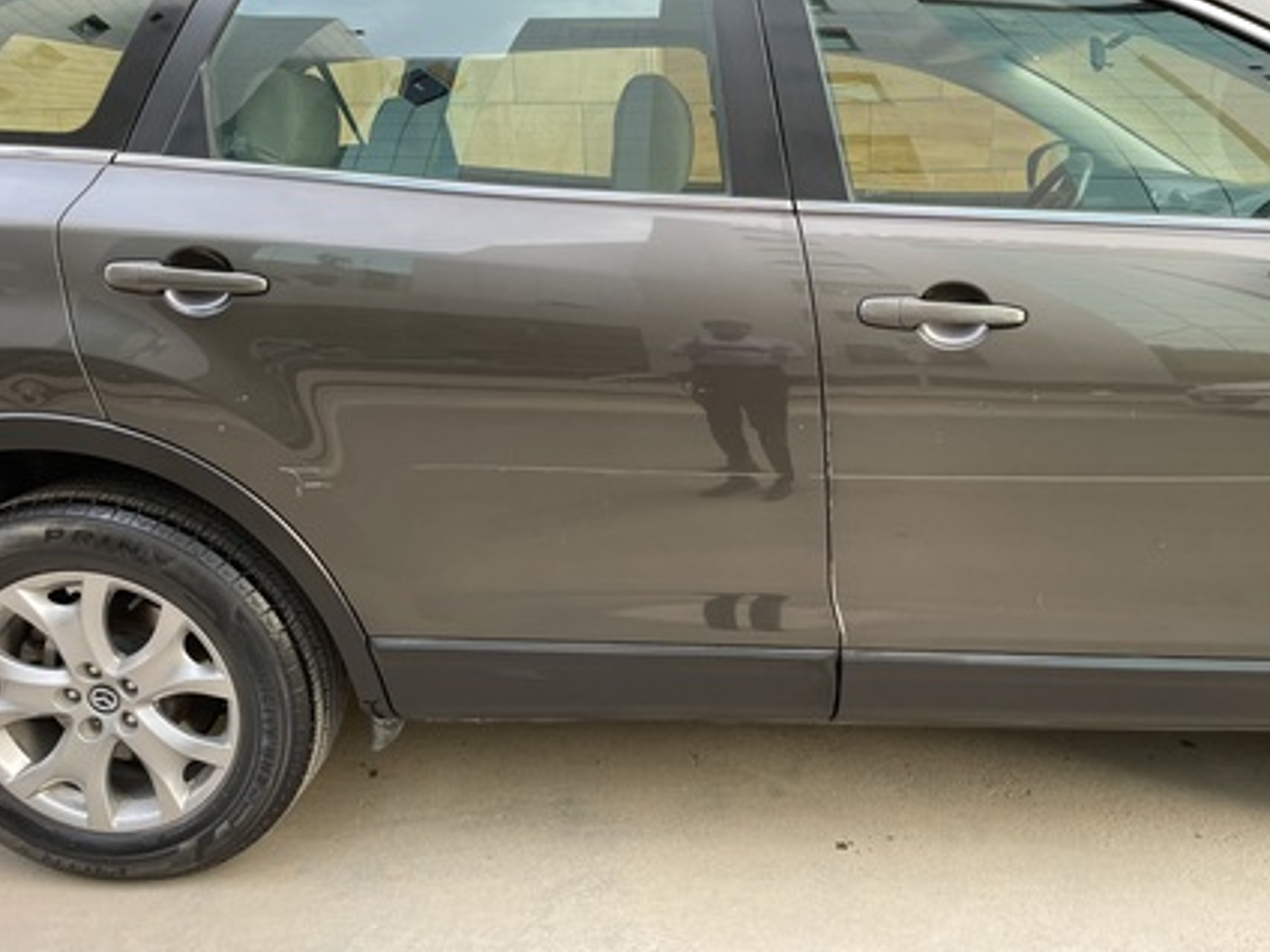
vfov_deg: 49.7
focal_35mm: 28
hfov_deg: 63.4
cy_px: 483
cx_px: 678
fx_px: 1027
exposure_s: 1/121
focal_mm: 4.2
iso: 125
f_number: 1.6
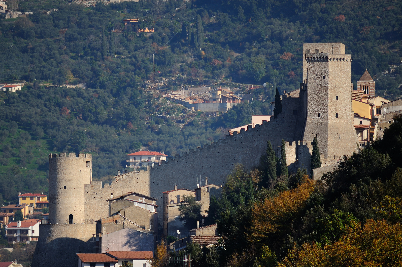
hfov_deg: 6.9
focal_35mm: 300
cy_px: 134
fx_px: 3347
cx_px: 201
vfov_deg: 4.6
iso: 200
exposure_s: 1/1250
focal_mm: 300
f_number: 5.6
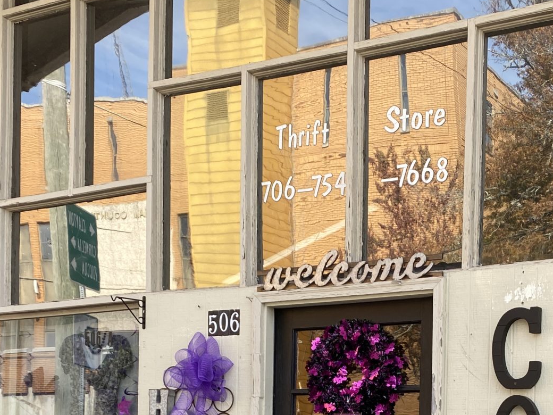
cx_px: 381
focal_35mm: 64
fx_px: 1022
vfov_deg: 21.7
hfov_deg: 30.0
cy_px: 461
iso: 32
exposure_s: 1/782
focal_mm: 4.25
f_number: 1.8
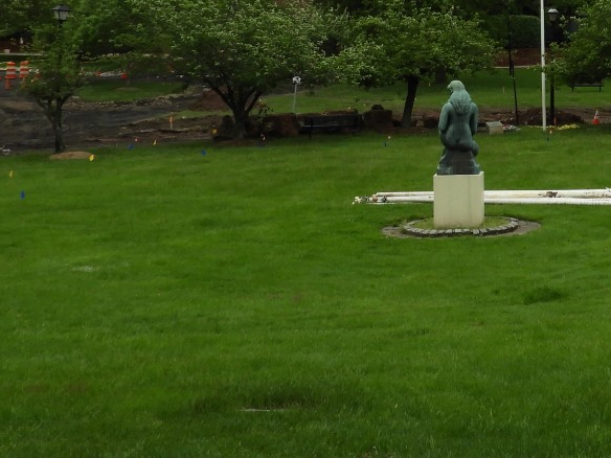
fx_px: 1306
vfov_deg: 19.4
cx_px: 654
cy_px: 7
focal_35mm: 74
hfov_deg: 24.7
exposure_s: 1/1000
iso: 100
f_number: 3.5
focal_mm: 5.4
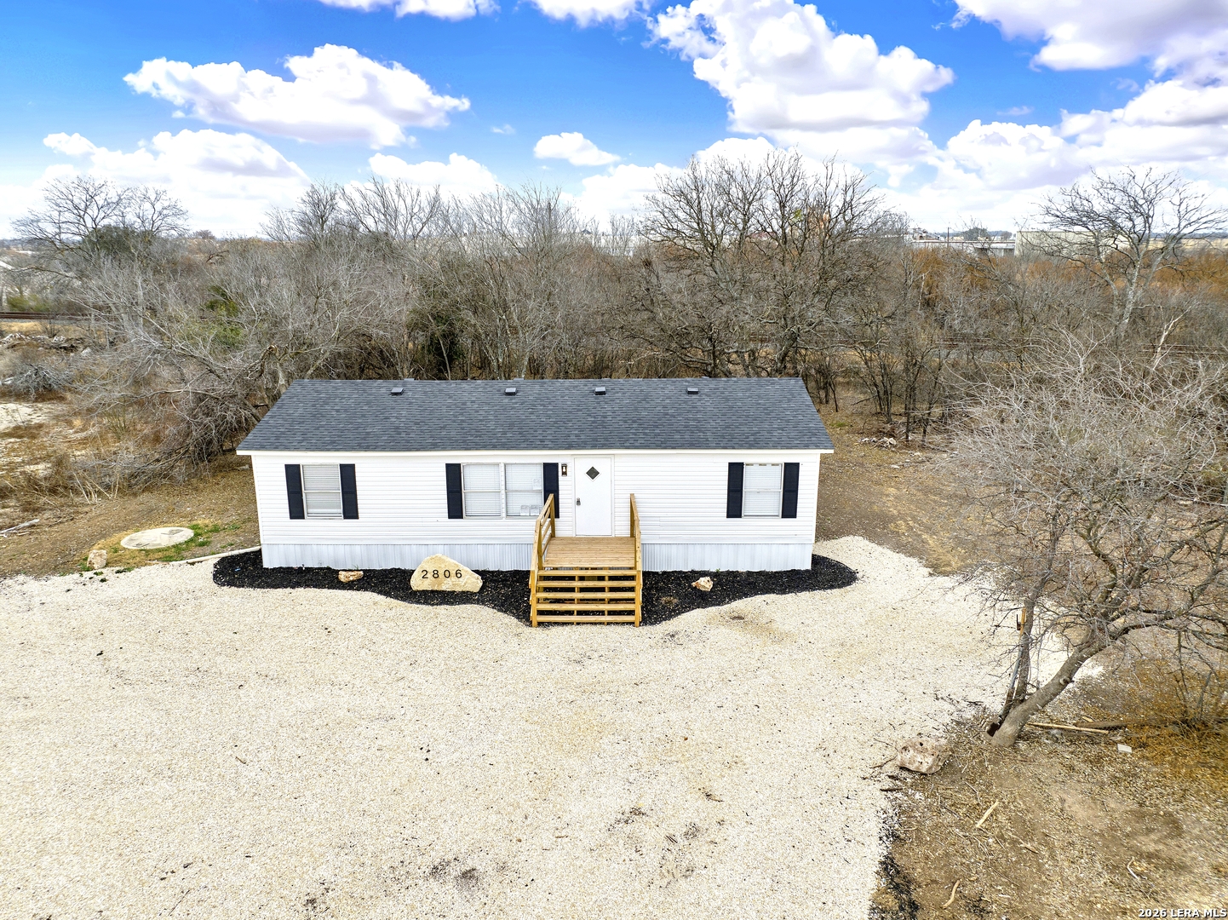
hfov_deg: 71.6
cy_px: 460
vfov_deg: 56.8
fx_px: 851
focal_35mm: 24
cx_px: 614
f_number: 2.8
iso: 120
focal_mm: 12.29
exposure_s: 1/2000
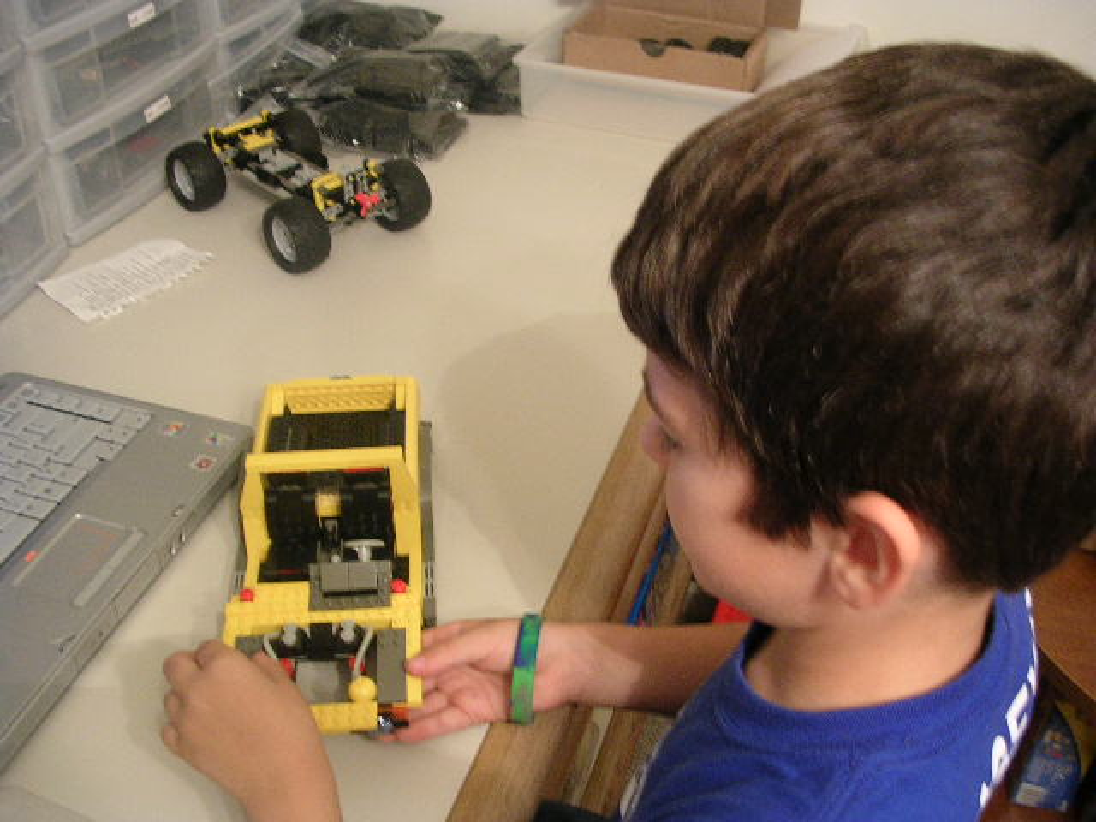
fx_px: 1203
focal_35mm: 38
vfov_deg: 37.7
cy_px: 411
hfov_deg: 49.0
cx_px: 548
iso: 104
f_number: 2.8
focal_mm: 5.8
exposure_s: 1/5.6
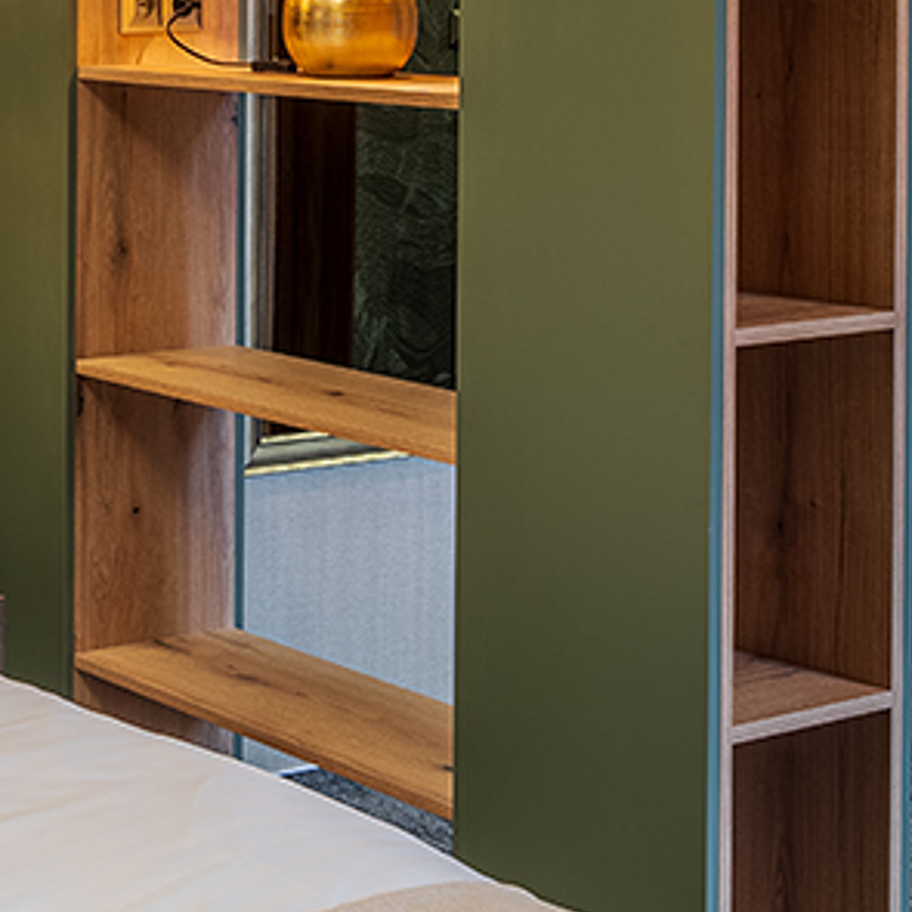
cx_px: -390
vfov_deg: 20.0
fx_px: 2474
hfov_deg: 18.8
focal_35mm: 83
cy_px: -93
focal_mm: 16
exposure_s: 1
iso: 100
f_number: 9
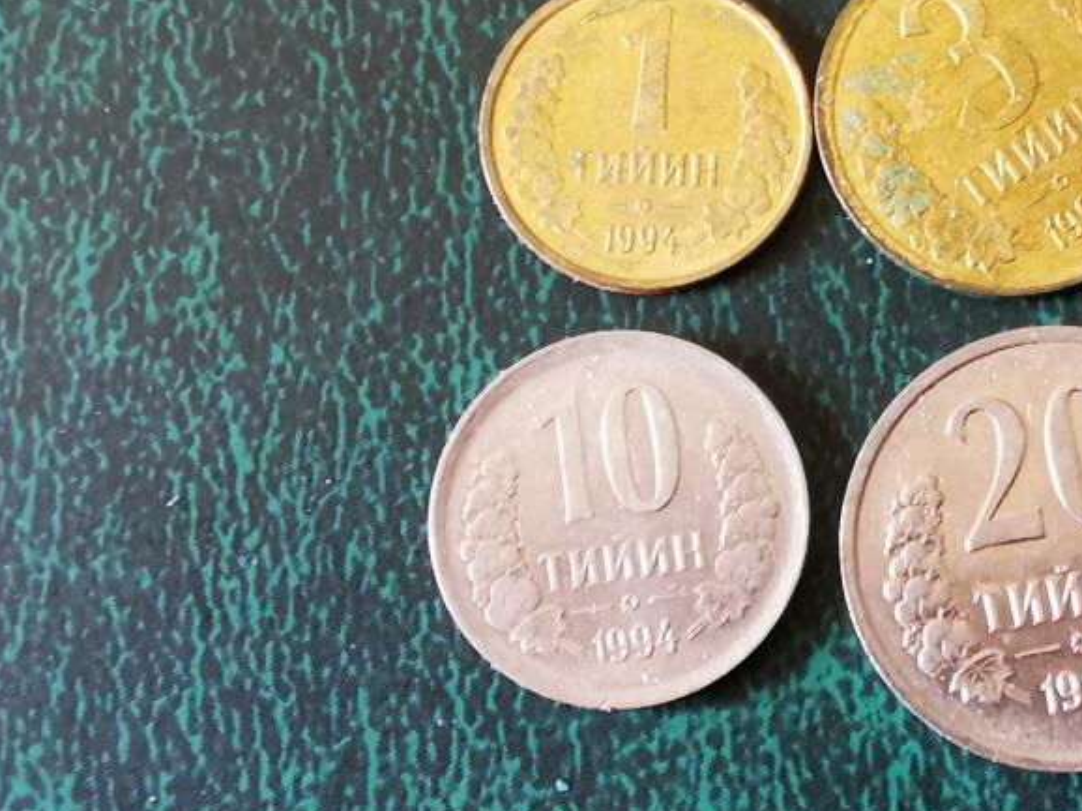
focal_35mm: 63
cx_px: 1172
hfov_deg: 28.2
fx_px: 1968
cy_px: 320
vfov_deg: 23.2
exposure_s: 1/20
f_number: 2.2
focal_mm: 2.35
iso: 500
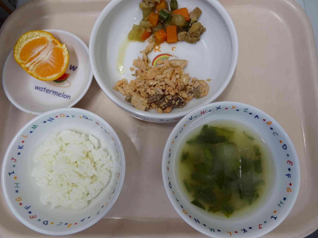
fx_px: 220
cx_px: 159
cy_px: 119
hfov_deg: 71.6
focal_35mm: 24
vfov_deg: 56.8
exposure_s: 1/30
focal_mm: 4.1
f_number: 3.5
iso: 80
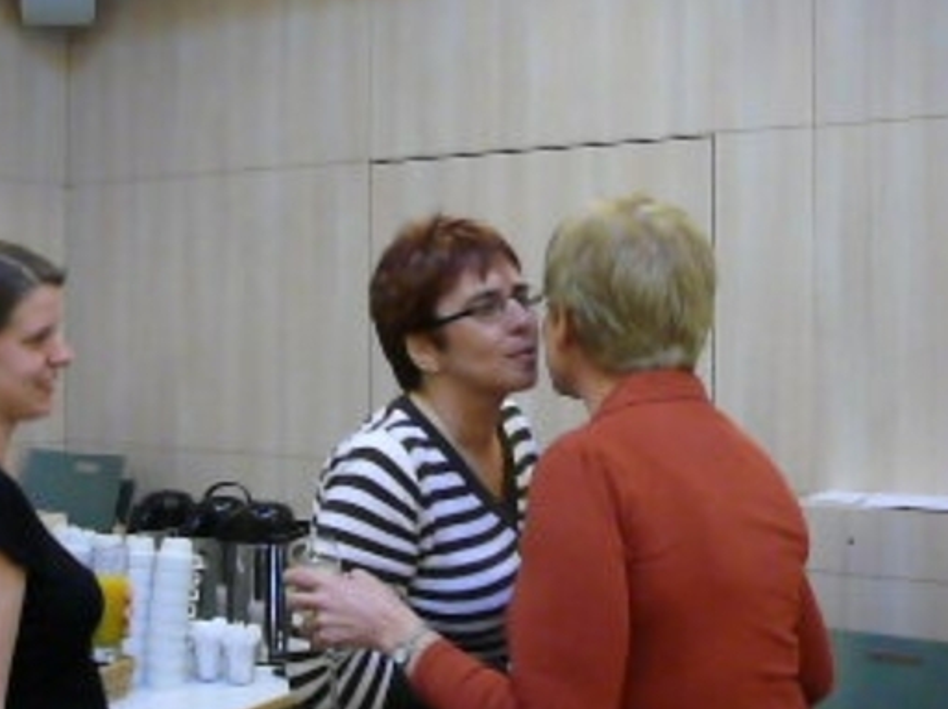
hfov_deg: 39.7
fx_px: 1314
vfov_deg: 30.2
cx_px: 438
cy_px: 323
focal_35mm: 48
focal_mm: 6.1
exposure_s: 1/30
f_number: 3.1
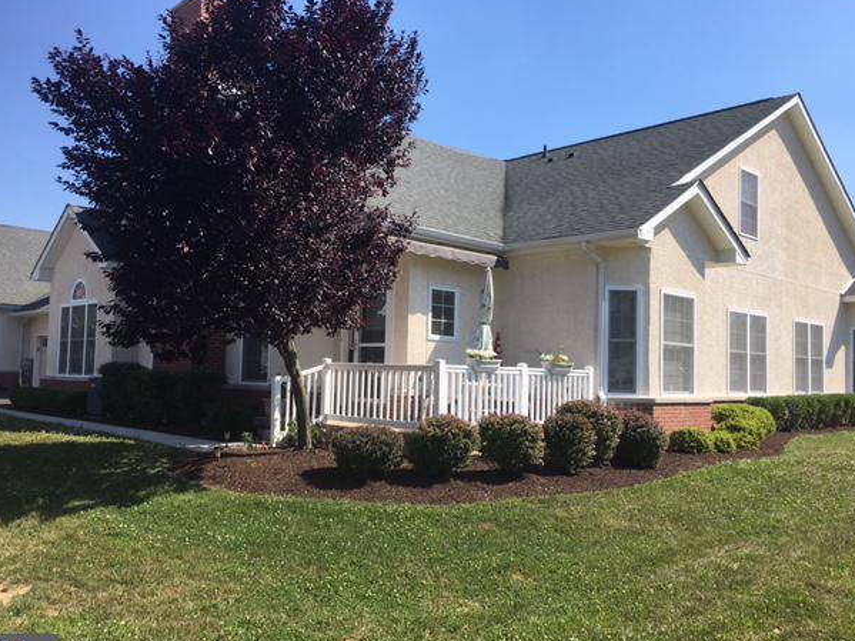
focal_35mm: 31
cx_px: 404
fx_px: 766
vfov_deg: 45.4
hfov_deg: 58.3
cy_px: 328
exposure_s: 1/1451
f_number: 2.2
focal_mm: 4.15
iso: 25
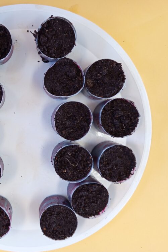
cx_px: 21
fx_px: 238
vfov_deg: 55.8
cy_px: 128
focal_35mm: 34
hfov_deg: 36.8
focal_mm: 5.24
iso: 302
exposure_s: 1/60
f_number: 1.7
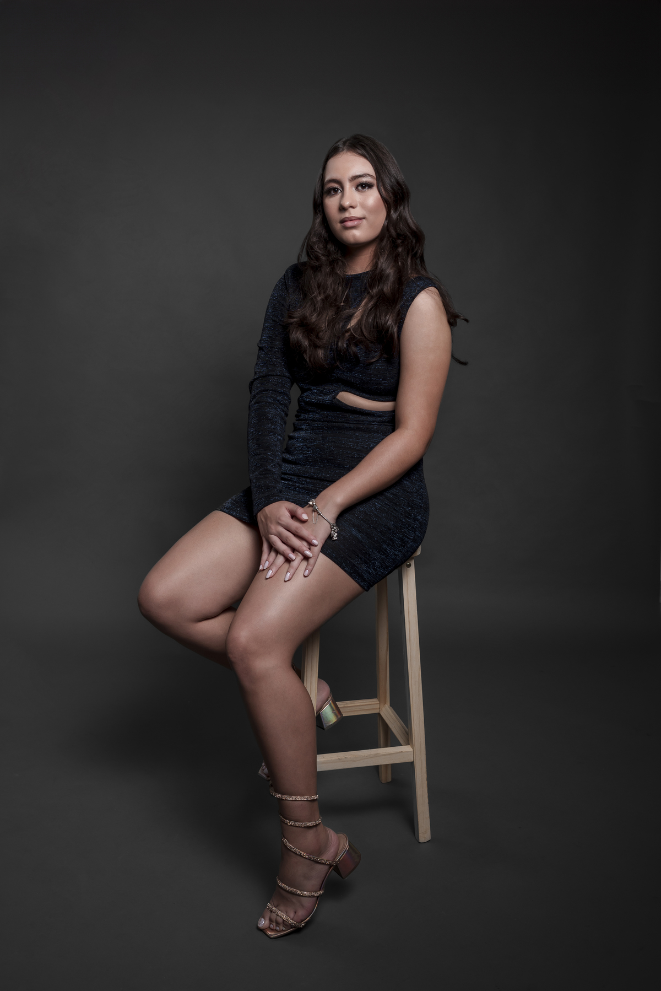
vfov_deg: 54.4
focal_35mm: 35
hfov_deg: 37.9
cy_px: 496
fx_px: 963
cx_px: 330
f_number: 8
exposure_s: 1/200
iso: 100
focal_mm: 35
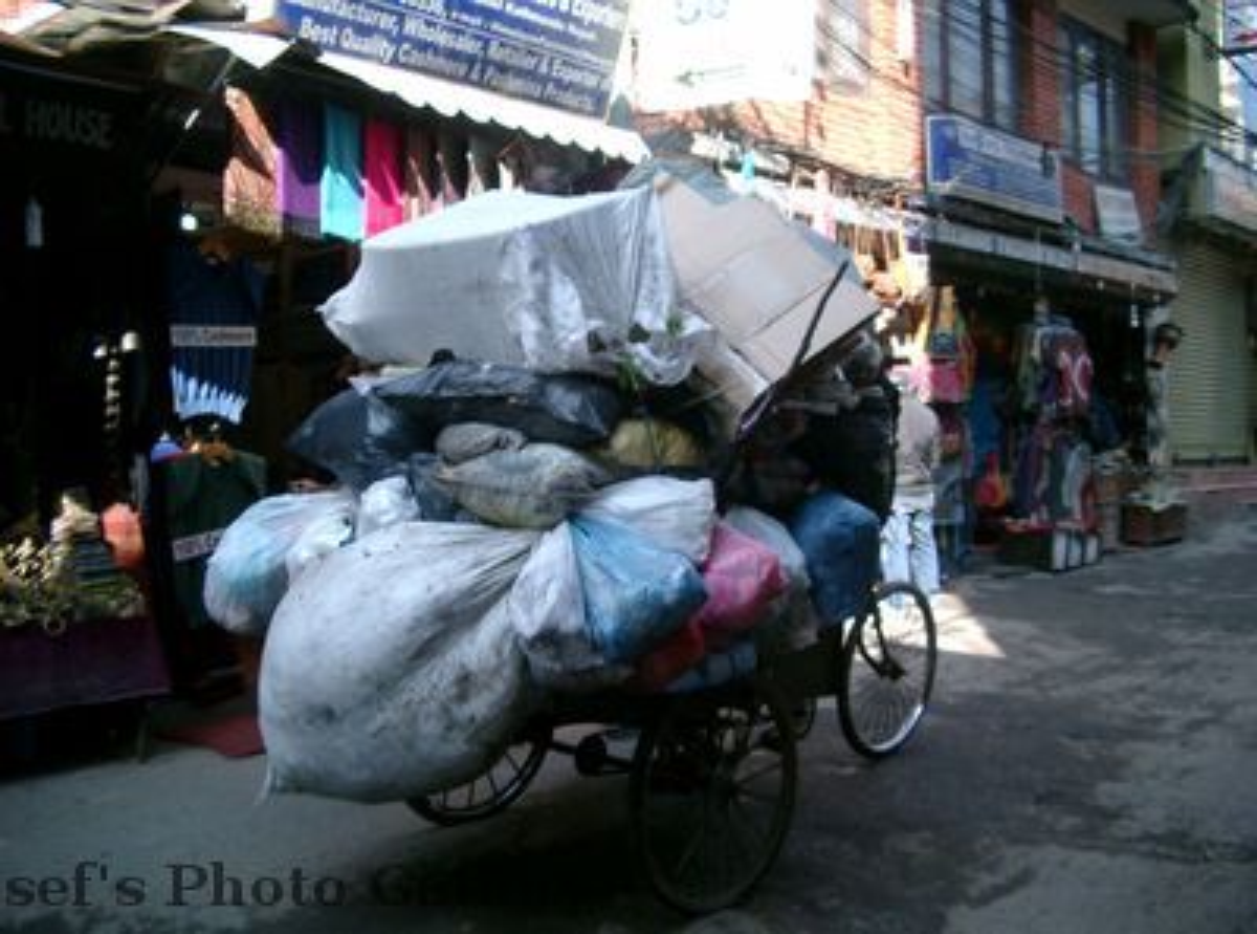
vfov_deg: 38.4
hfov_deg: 50.3
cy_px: 467
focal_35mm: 37
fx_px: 1339
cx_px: 628
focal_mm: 7.6
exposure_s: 1/400
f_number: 2.6
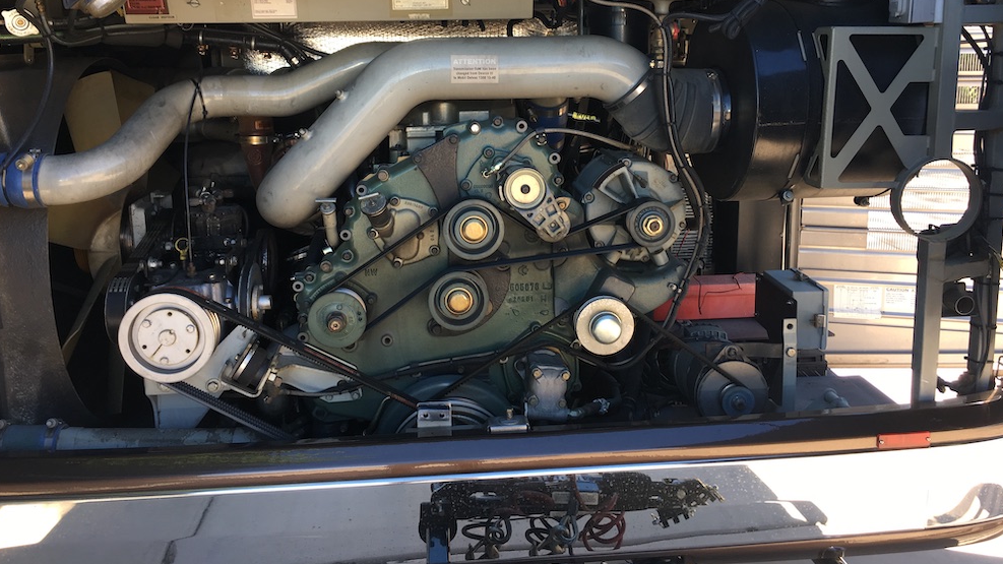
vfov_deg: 36.3
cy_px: 188
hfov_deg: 61.0
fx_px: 851
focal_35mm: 32
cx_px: 499
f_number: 2.2
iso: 25
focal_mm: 4.15
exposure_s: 1/120
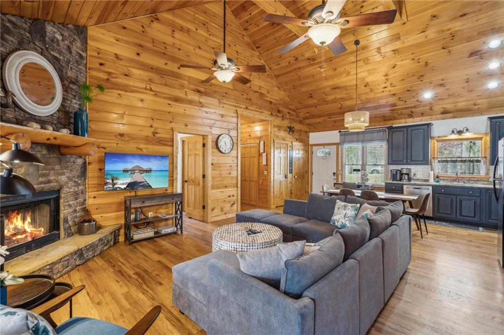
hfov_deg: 96.8
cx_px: 252
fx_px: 224
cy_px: 168
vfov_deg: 73.7
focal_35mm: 16
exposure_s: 1/10
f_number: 5.6
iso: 400
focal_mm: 16
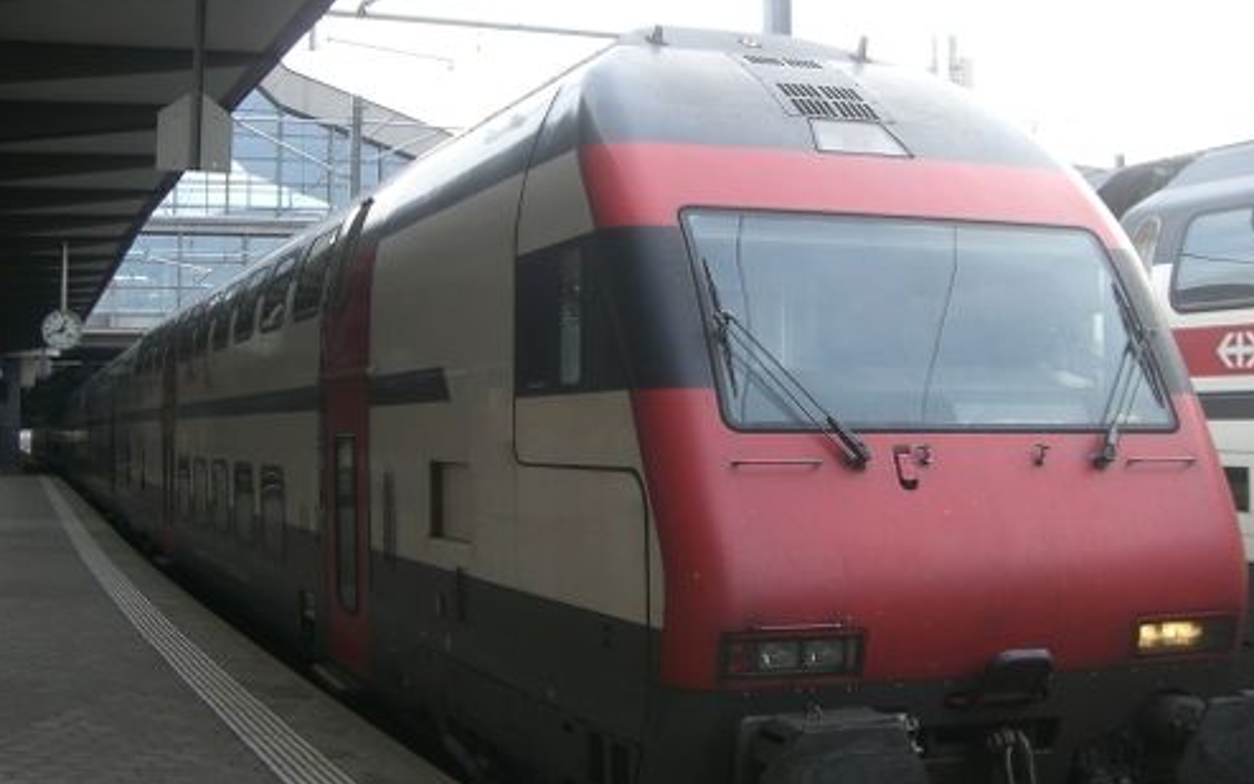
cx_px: 673
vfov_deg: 24.4
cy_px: 356
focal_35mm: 53
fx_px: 1812
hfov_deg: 38.2
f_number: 2.7
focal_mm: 6.2
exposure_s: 1/160
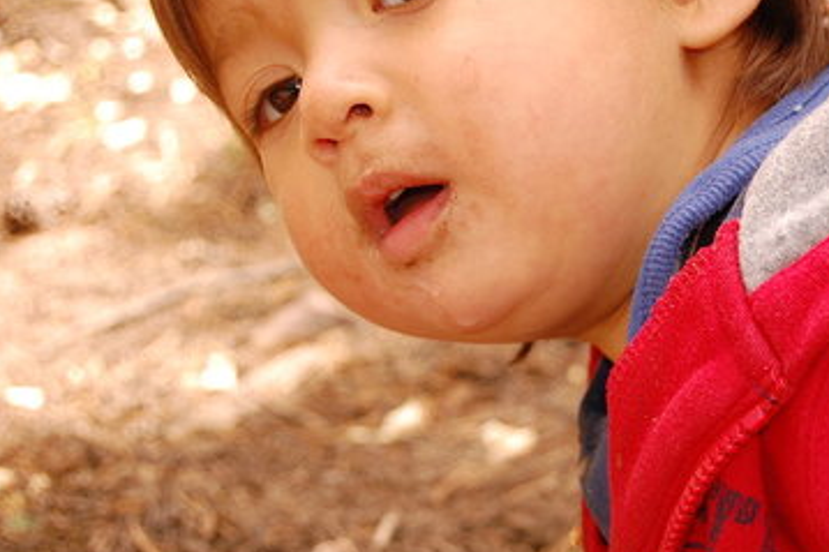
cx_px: 605
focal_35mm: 147
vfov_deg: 9.3
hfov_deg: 13.9
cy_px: 279
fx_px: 3381
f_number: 5.6
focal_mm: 55
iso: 400
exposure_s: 1/200
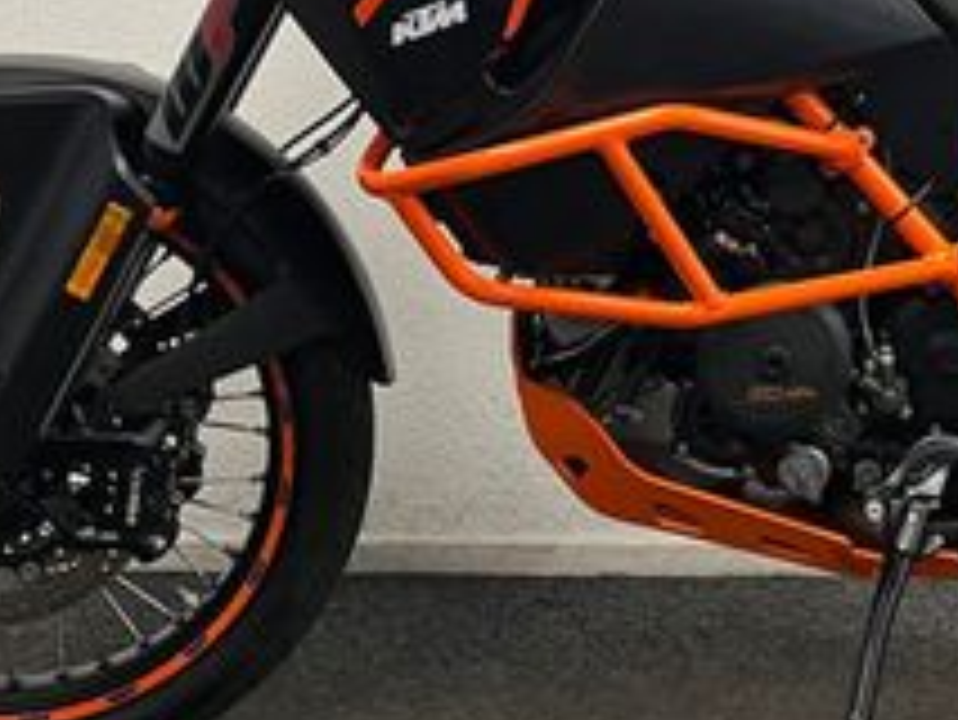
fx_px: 2160
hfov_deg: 24.4
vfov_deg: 18.3
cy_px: -45
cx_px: 841
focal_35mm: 78
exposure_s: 1/50
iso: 160
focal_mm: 5.1
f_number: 1.6
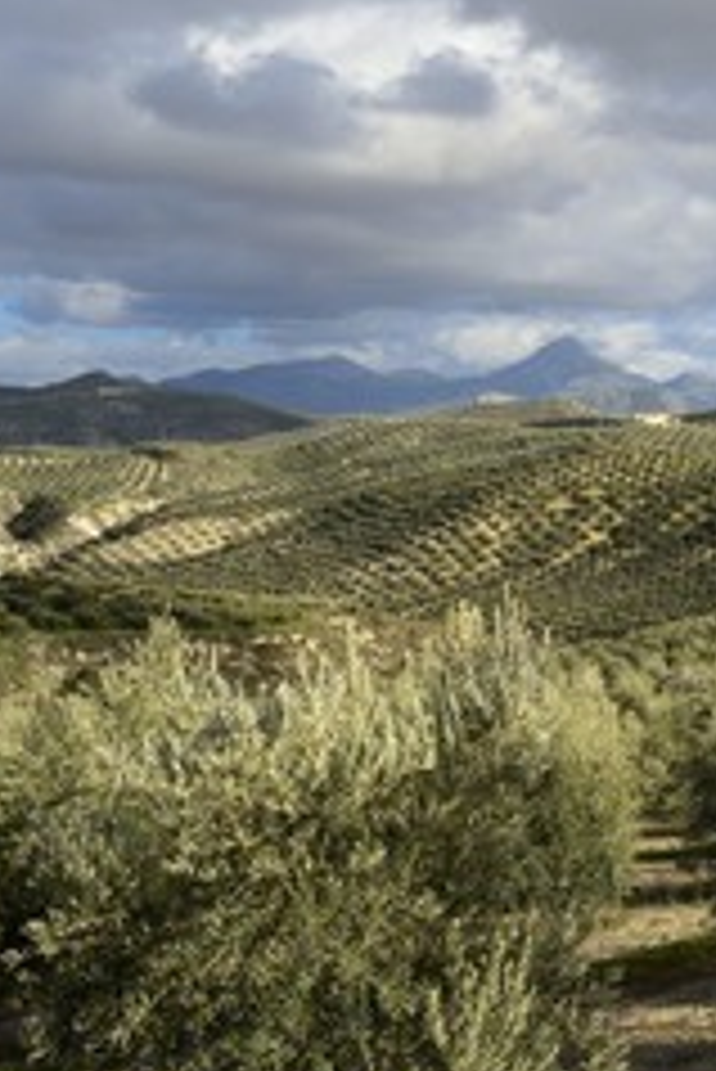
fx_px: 1996
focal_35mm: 67
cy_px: 544
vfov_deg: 30.1
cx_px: 680
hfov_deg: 19.8
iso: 200
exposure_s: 1/200
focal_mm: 38
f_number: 13
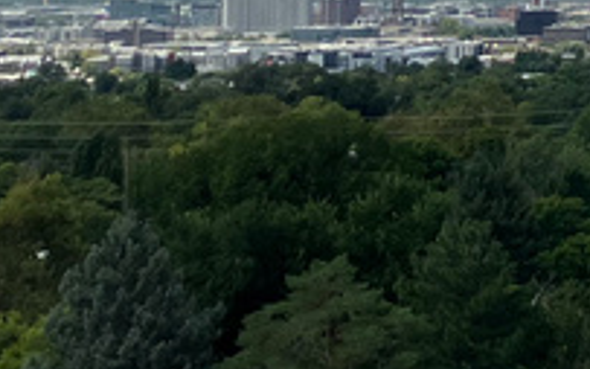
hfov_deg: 12.2
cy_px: -198
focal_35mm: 150
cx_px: 1203
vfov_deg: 8.5
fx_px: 2413
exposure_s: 1/2114
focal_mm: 3.99
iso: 32
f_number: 1.8
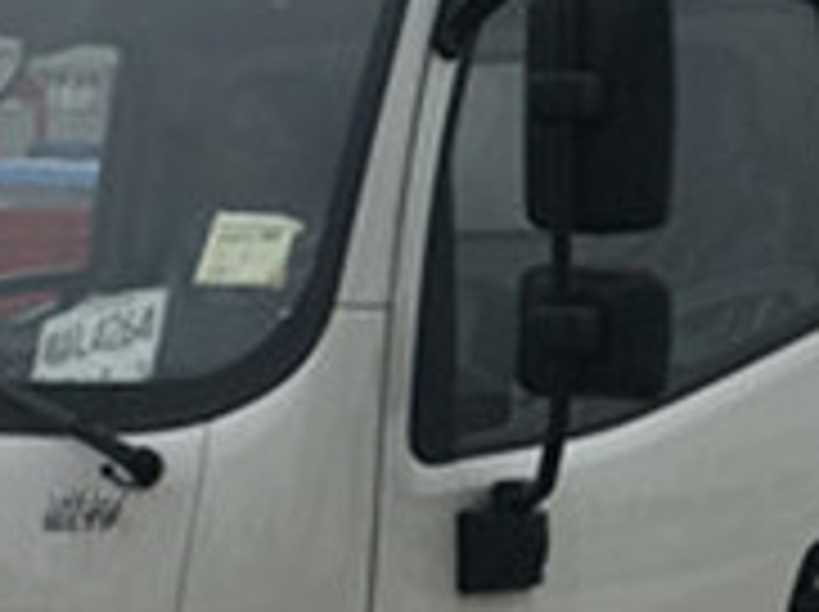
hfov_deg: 14.2
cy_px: 428
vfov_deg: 10.7
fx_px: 3261
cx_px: 698
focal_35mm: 138
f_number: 2.2
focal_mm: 4.15
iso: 25
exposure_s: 1/1709
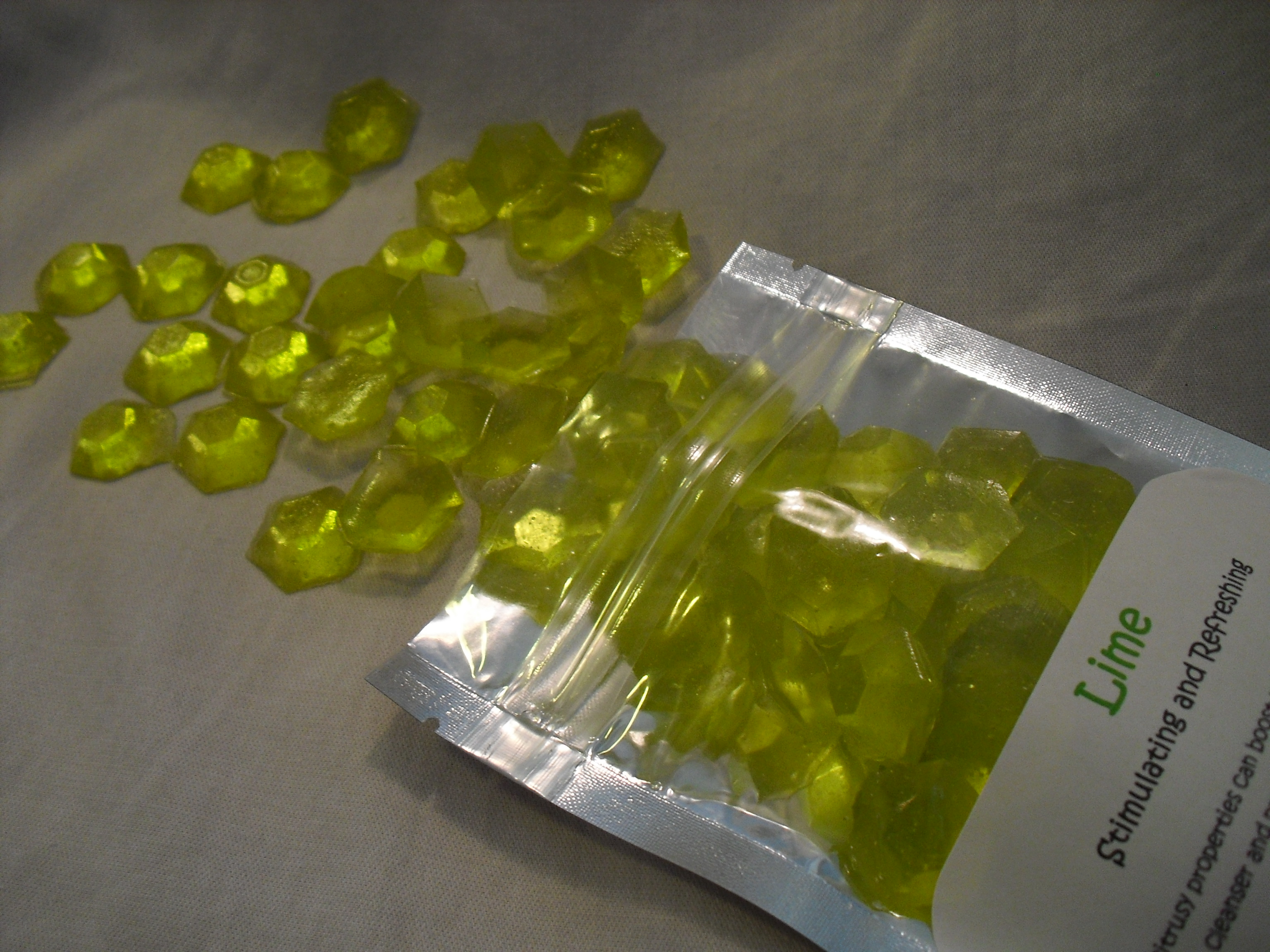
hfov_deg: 51.4
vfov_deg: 39.7
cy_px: 476
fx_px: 1321
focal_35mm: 36
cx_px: 635
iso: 200
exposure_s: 1/50
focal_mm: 6.3
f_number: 3.1
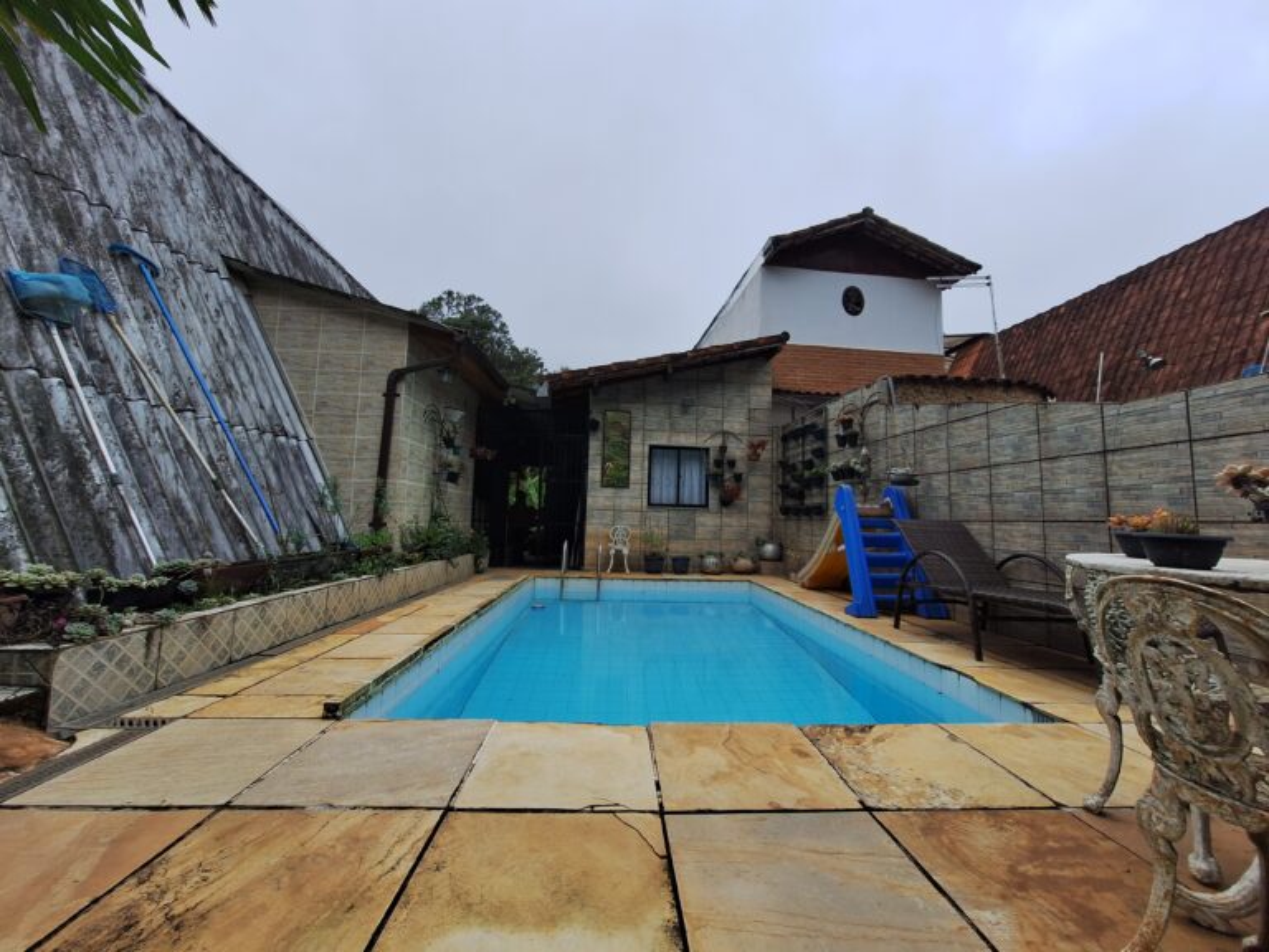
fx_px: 477
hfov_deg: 106.2
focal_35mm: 13
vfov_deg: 89.9
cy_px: 476
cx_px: 634
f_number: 2.2
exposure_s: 1/1016
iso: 40
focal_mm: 1.74
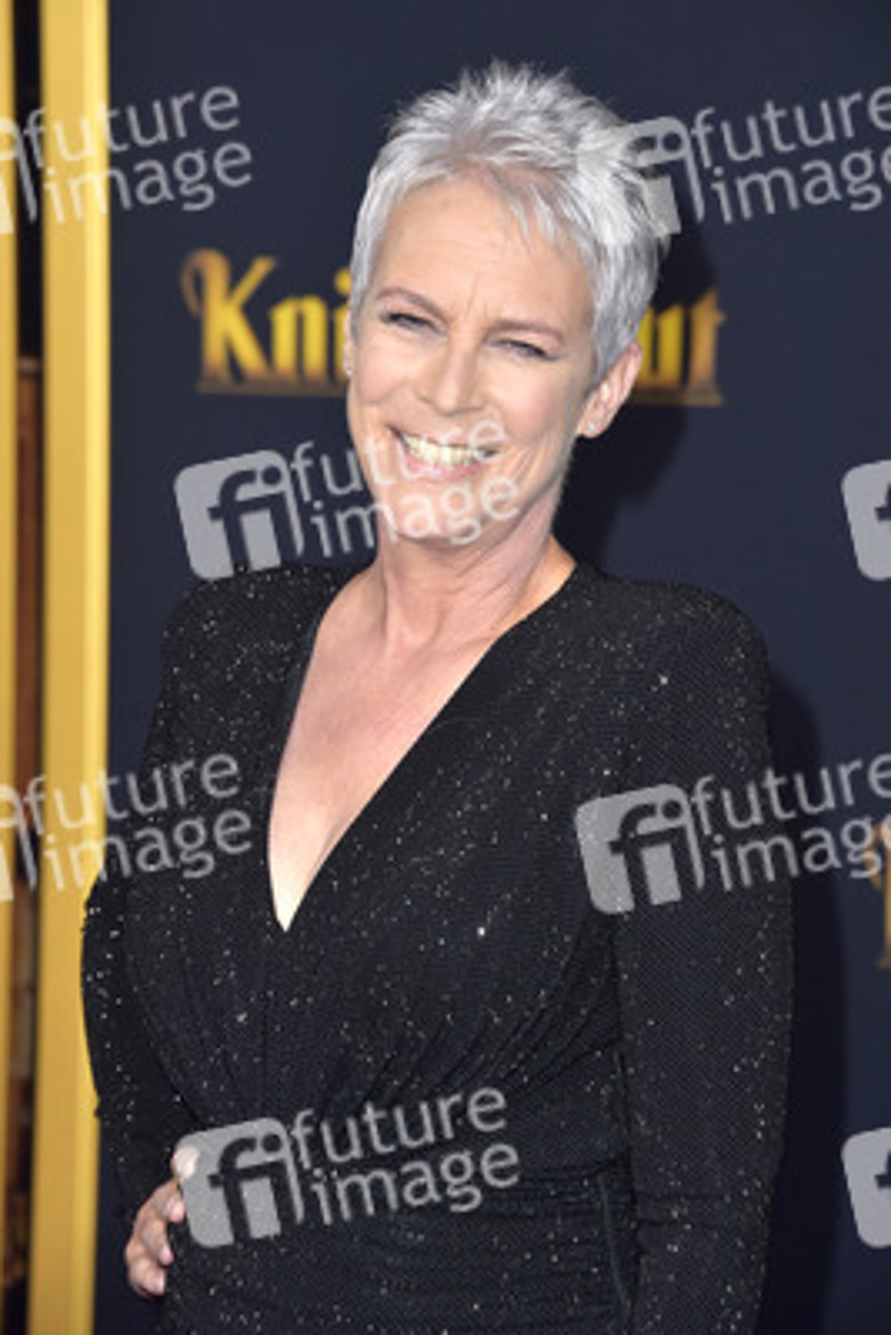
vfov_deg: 15.2
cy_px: 668
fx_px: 5007
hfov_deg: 10.2
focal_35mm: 135
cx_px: 446
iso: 500
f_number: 7.1
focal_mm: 135
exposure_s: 1/250
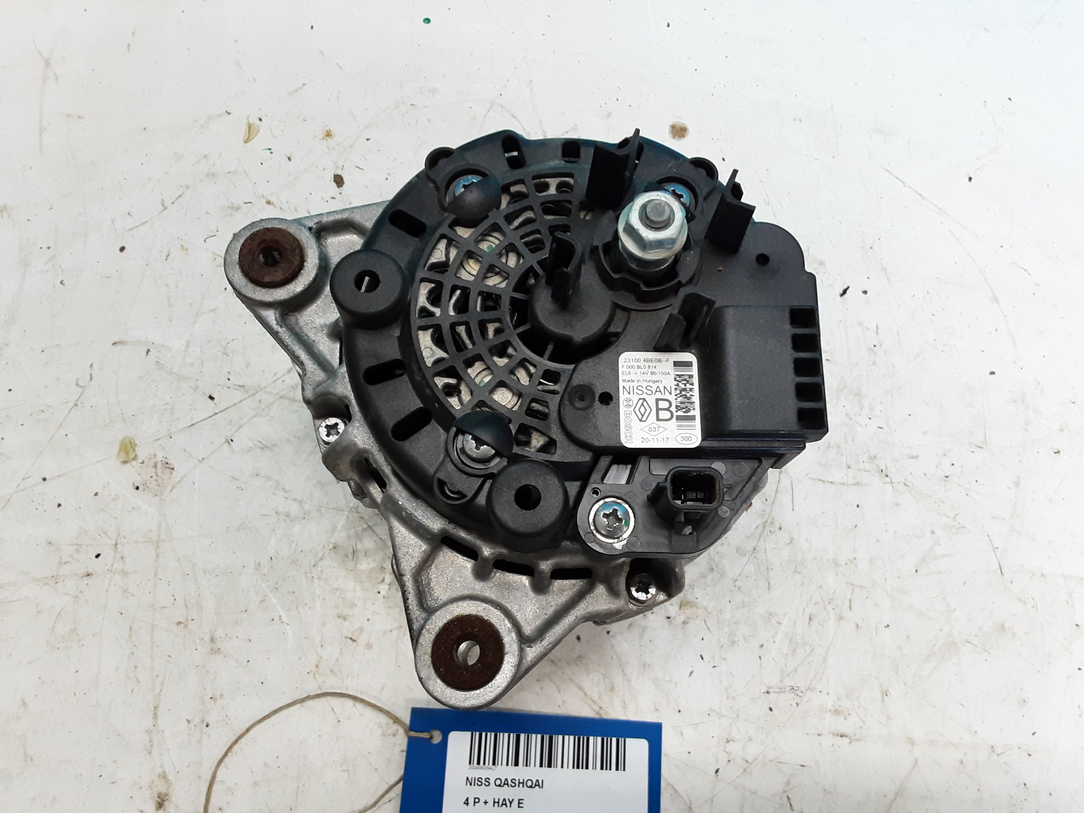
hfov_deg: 65.3
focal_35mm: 27
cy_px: 406
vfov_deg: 51.4
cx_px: 542
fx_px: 846
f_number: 1.9
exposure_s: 1/50
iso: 100
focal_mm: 2.91
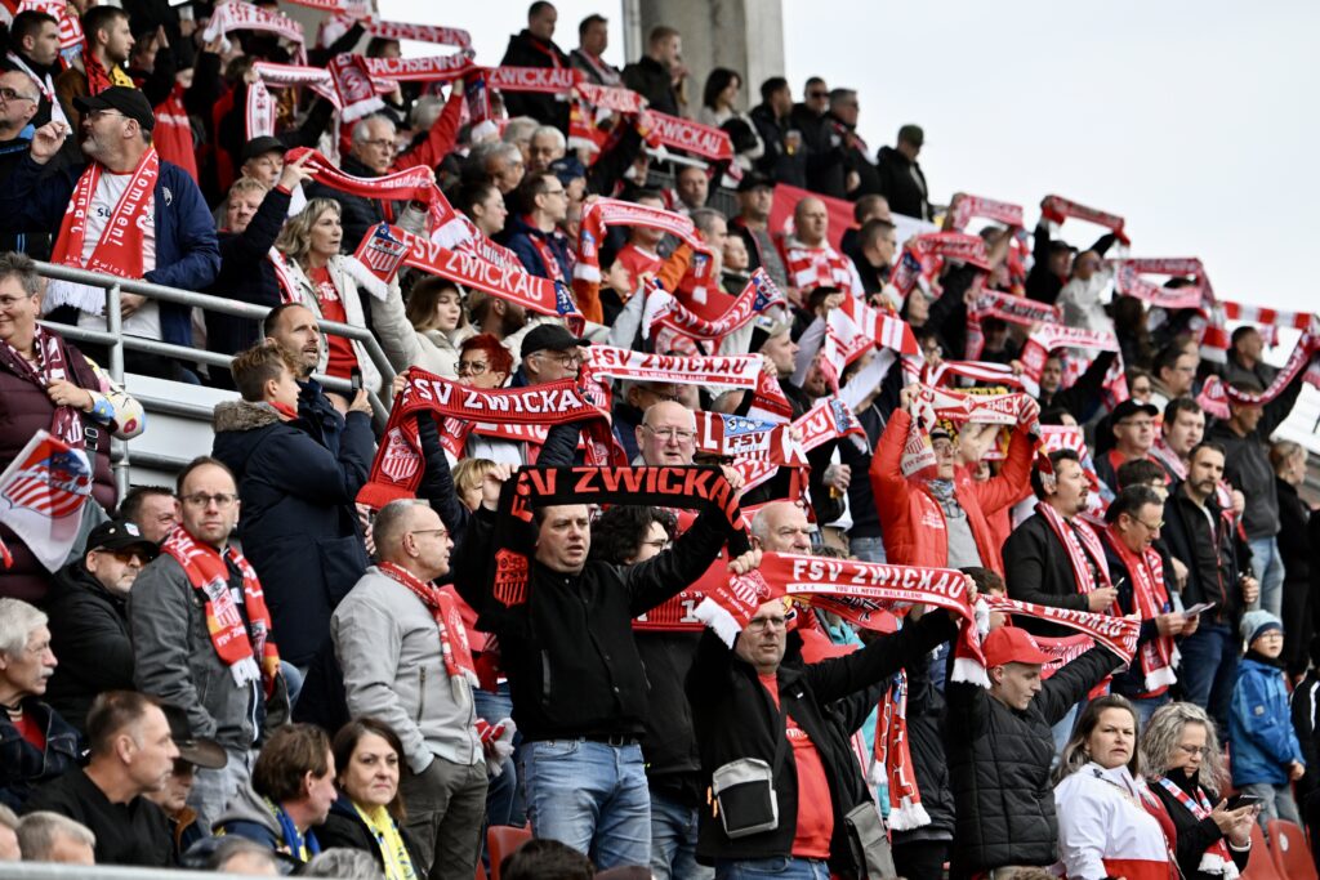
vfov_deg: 6.5
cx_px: 660
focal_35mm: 210
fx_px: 7701
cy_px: 440
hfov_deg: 9.8
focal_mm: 210
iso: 2800
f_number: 5.3
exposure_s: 1/1600
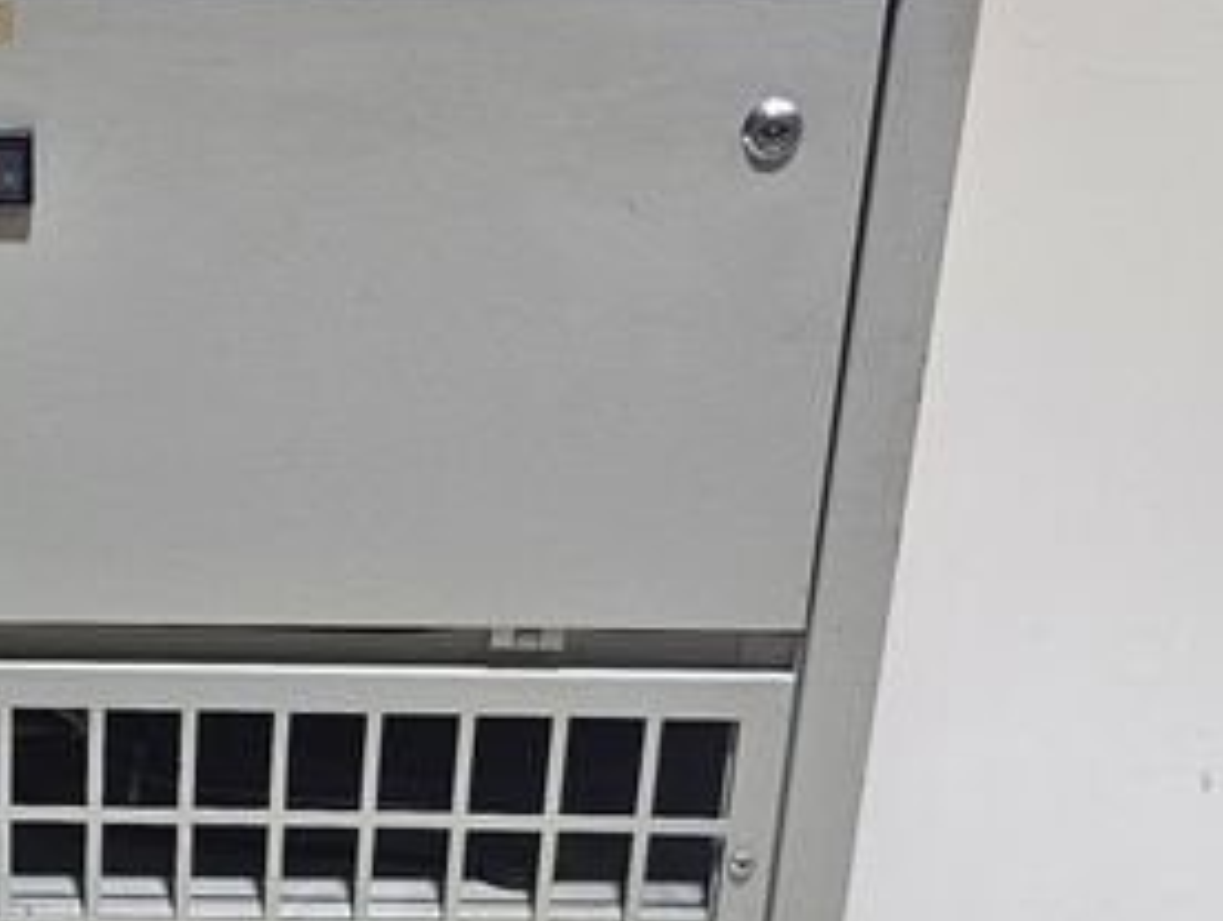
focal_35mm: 53
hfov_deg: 32.6
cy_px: 615
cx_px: -53
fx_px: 1876
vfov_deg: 27.4
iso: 80
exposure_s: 1/100
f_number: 1.8
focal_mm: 5.4
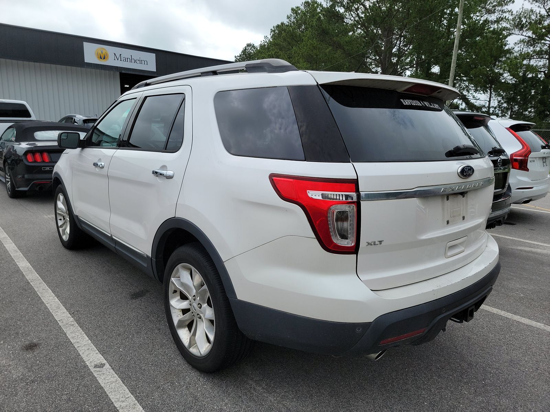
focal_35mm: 24
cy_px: 206
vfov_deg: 56.8
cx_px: 275
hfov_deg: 71.6
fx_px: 381
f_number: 1.8
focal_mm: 6.7
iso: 50
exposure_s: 1/549
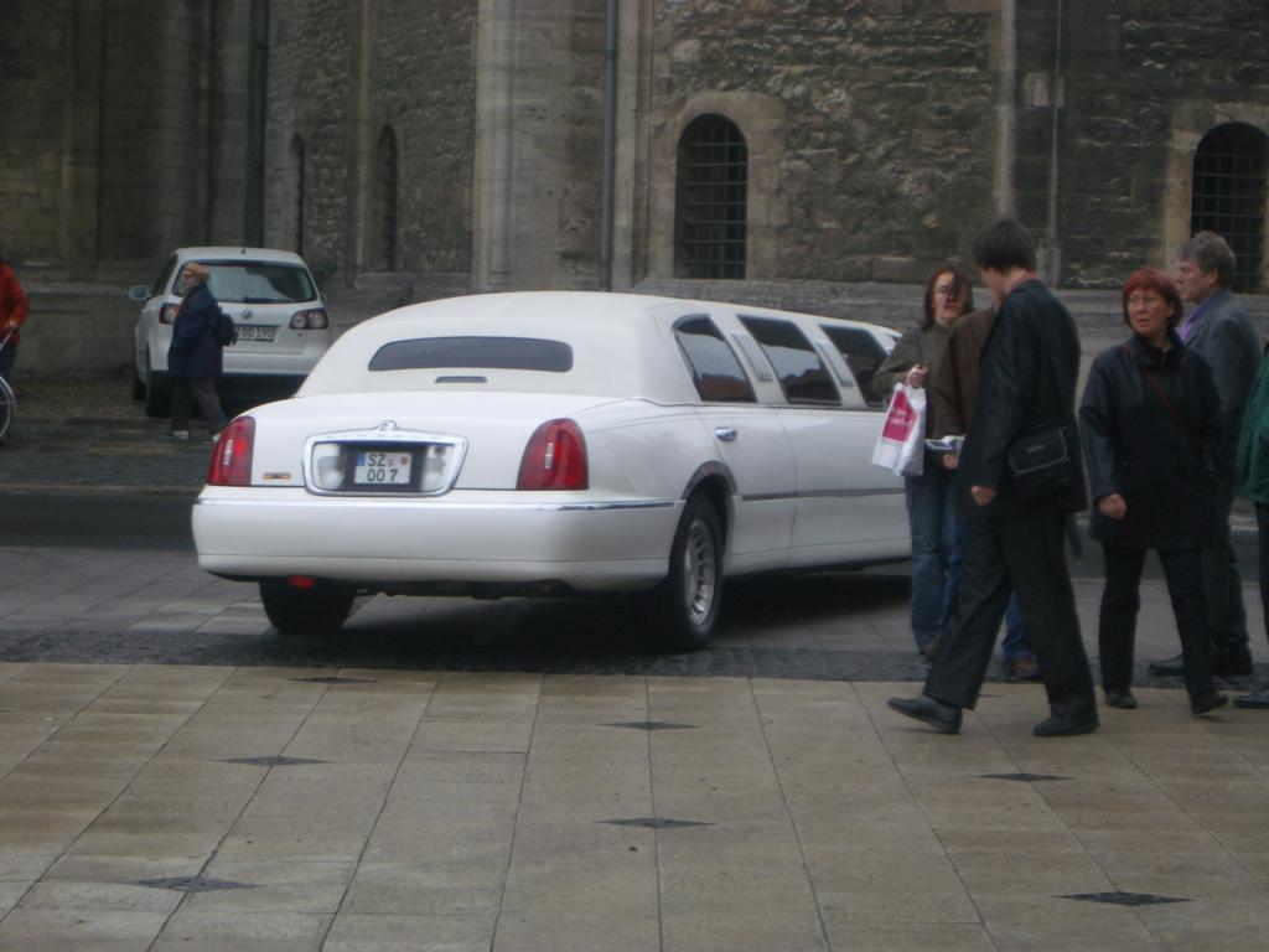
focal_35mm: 105
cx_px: 634
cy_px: 476
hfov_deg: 18.7
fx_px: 3849
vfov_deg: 14.1
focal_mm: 17.4
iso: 50
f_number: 4.8
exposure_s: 1/160
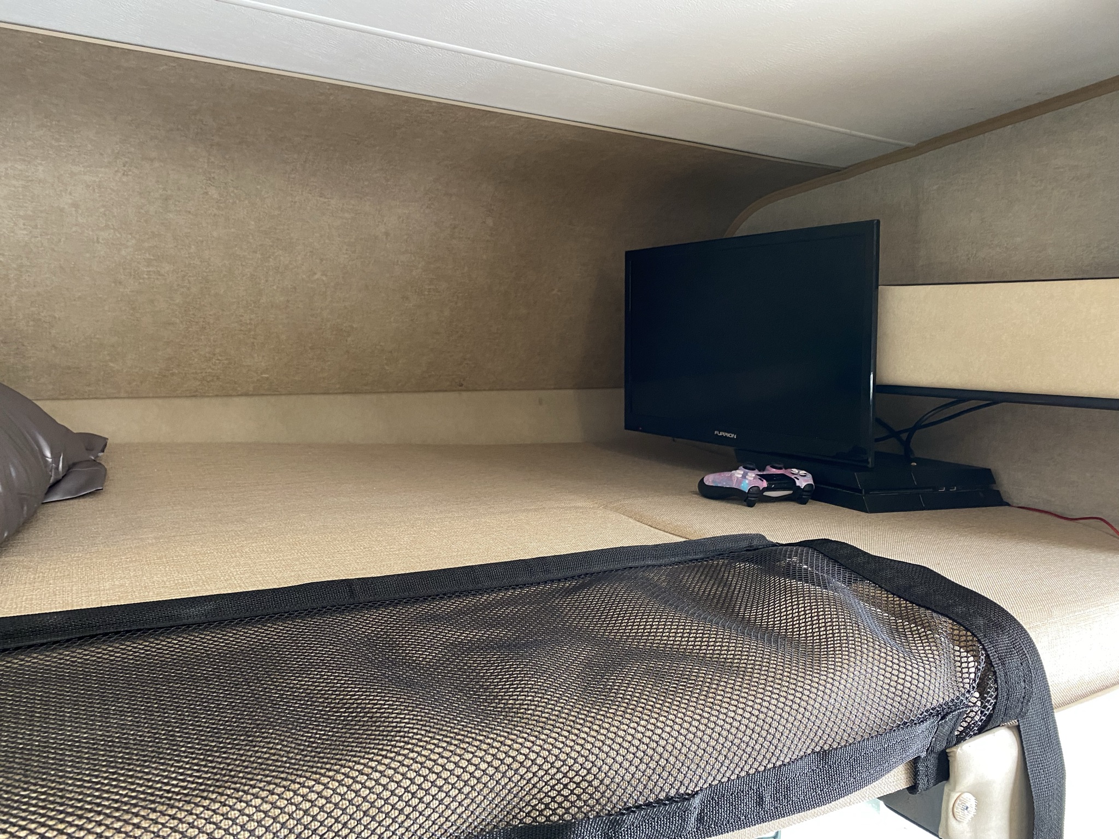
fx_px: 840
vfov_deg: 53.1
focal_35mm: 26
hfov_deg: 67.3
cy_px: 420
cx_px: 560
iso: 200
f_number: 1.8
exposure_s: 1/60
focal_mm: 4.25
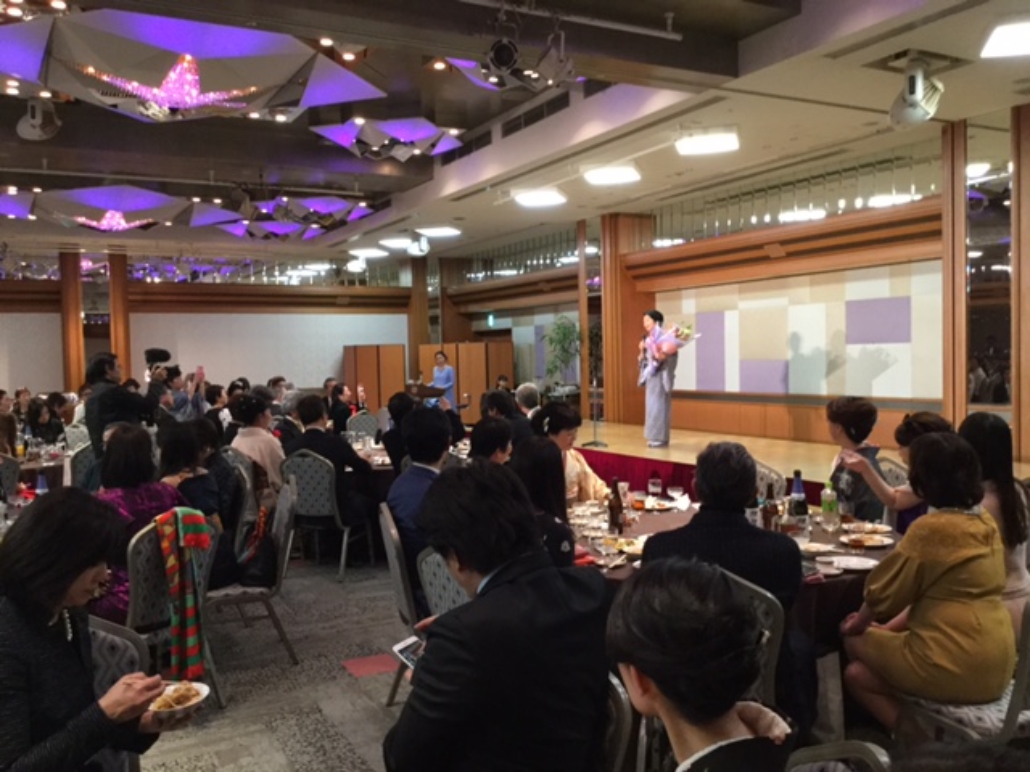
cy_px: 386
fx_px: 922
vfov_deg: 45.4
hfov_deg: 58.4
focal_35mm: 31
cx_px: 515
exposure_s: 1/24
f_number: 2.4
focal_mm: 3.3
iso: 200
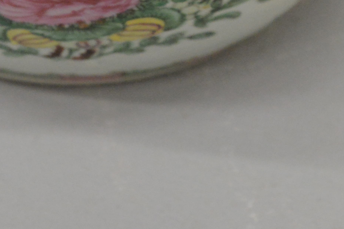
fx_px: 1978
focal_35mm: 207
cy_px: -225
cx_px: 115
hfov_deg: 9.9
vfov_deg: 6.4
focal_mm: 52
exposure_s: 1/125
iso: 4000
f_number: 5
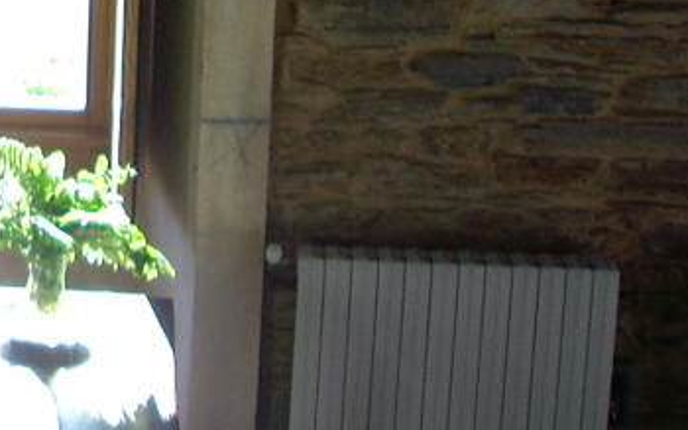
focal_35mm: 138
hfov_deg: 14.2
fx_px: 2588
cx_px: -336
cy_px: -257
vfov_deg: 9.2
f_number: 2.7
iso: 100
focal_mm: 6.2
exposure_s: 1/100
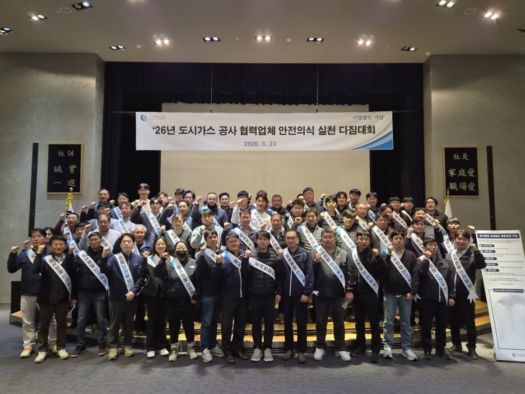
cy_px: 197
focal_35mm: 23
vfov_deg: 58.9
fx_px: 349
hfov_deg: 73.9
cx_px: 262
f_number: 1.8
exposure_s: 1/120
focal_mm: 5.4
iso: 1250
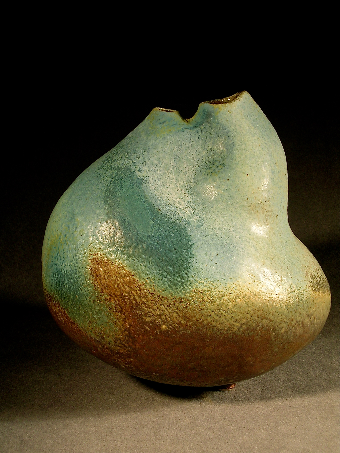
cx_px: 170
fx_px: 851
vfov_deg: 29.8
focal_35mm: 65
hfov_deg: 22.6
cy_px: 226
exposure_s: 1/66.5
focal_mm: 9.9
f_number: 3.5
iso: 50
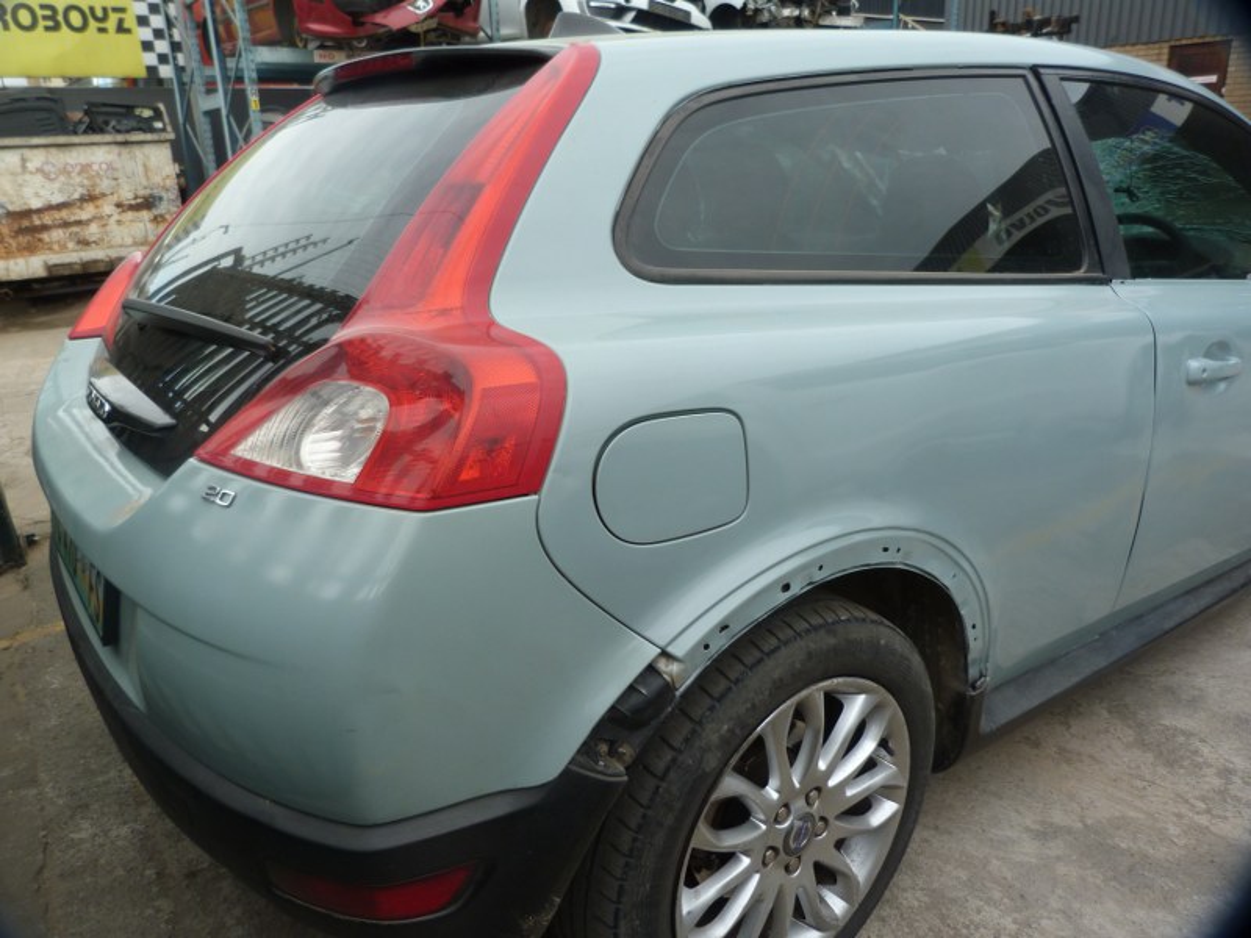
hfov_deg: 69.4
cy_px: 469
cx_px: 626
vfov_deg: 54.9
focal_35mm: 25
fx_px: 903
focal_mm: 4.5
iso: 80
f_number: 2.8
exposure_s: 1/100
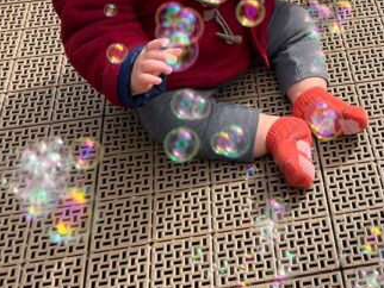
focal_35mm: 62
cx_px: 333
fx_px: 688
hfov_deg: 30.1
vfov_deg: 22.8
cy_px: 8
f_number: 1.6
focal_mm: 5.1
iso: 50
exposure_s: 1/1647
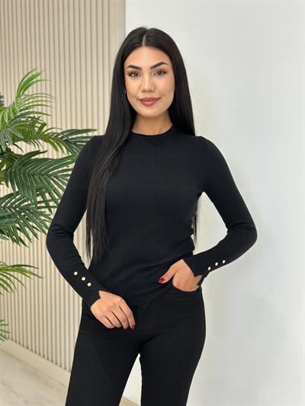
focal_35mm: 48
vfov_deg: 39.6
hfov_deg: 30.3
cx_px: 152
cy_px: 203
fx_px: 564
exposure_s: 1/100
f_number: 1.78
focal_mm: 6.86
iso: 64
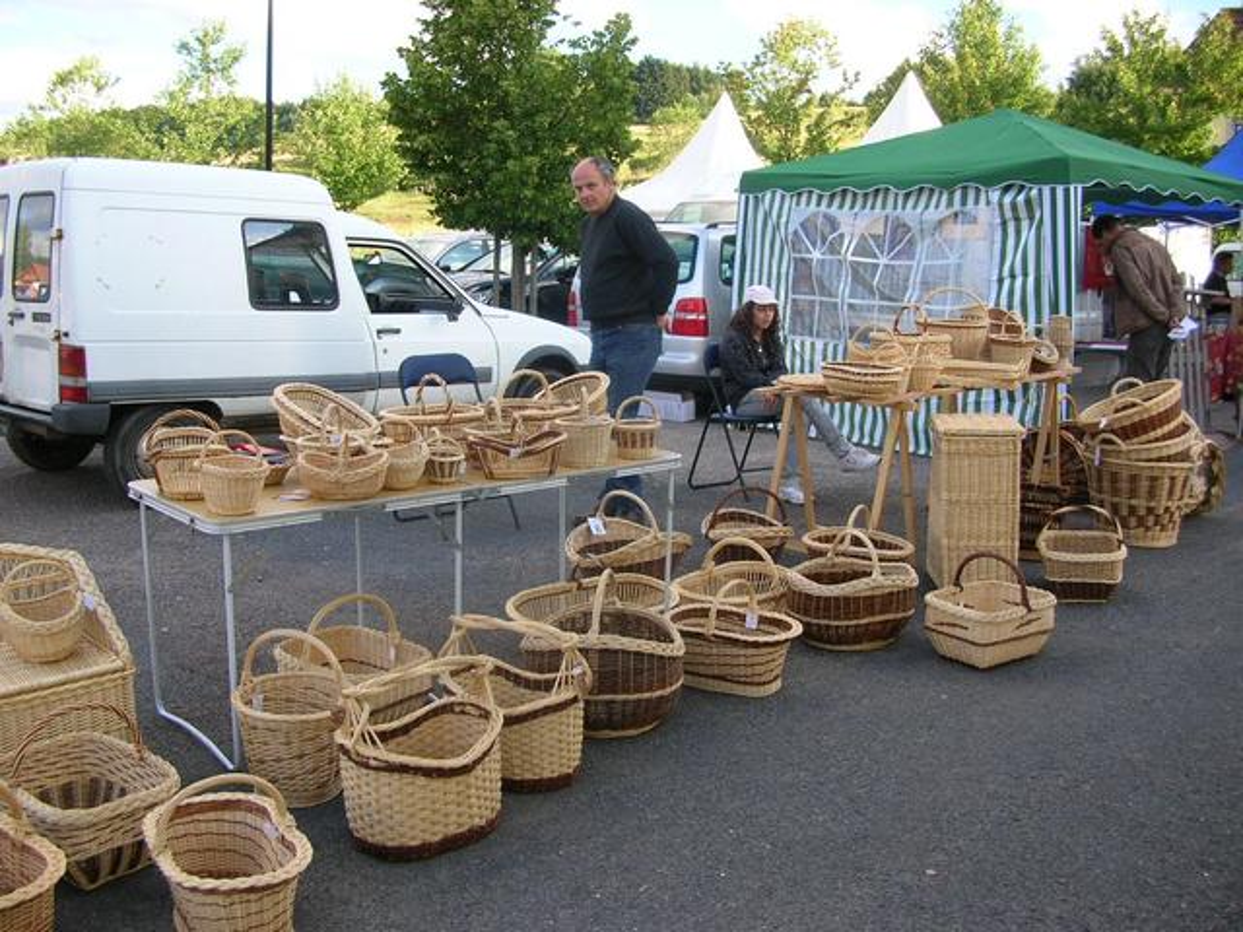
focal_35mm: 35
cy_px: 466
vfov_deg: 40.7
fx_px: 1257
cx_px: 622
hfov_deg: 52.6
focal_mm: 5.8
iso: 50
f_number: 2.8
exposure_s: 1/182
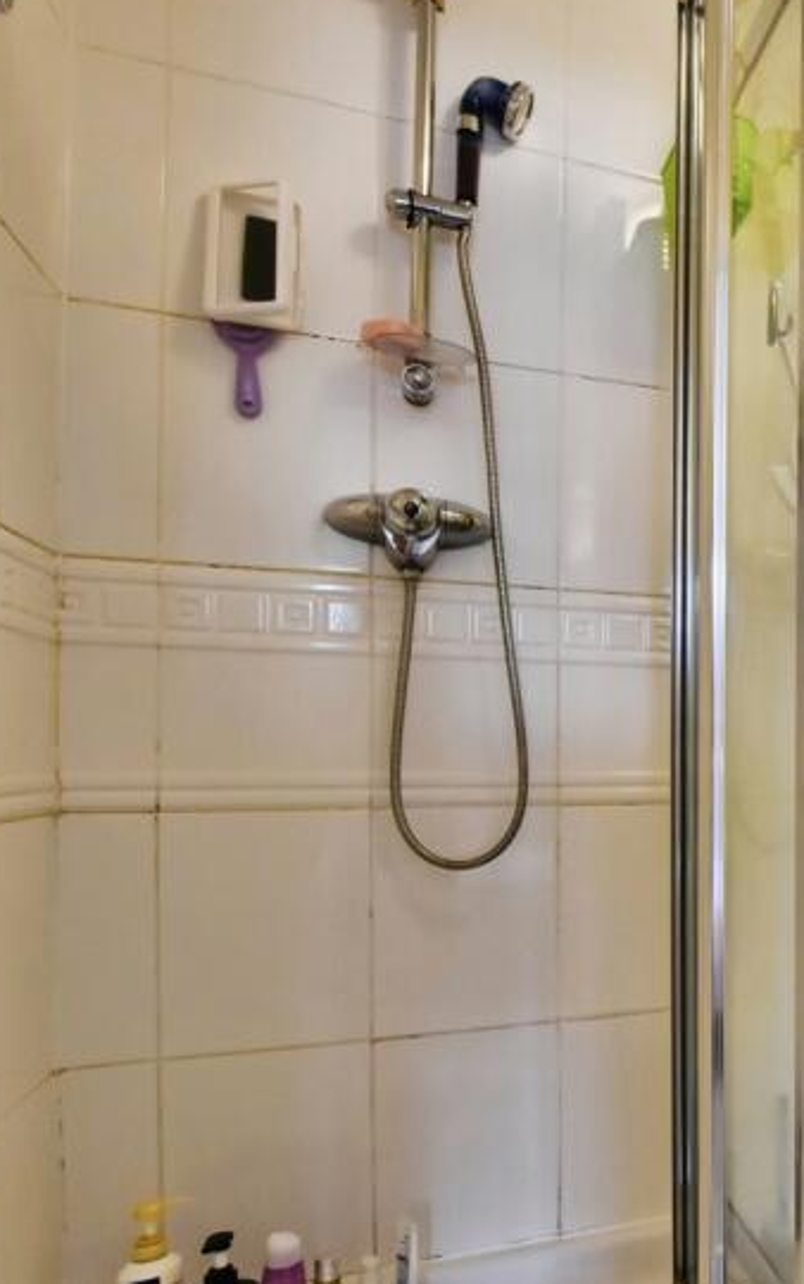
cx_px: 1032
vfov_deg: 64.5
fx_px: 1016
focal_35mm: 29
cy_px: 704
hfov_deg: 32.8
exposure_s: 1/20
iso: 1600
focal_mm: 10
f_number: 8
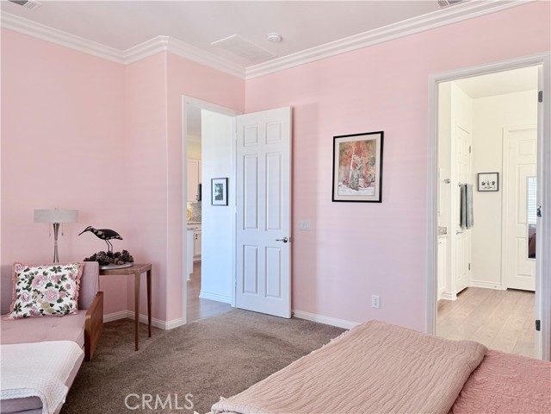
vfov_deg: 56.8
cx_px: 276
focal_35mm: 24
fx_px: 382
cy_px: 207
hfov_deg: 71.6
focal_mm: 6.76
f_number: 1.78
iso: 160
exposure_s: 1/120
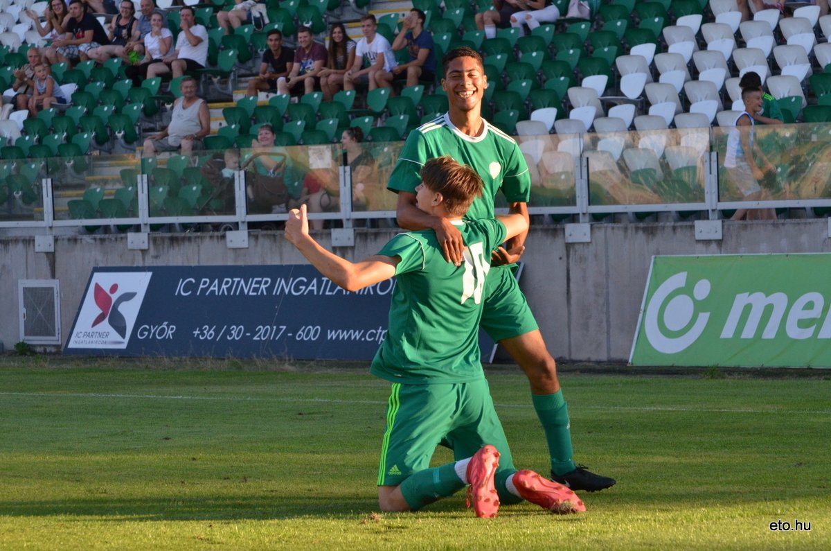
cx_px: 416
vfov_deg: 9.1
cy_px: 276
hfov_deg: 13.7
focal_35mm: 150
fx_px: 3456
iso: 1000
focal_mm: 100
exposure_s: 1/1000
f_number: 8
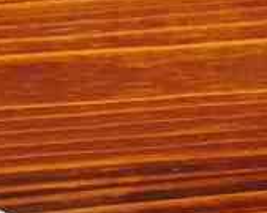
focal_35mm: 156
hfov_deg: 11.5
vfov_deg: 8.5
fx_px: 1232
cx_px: -213
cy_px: 602
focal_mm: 4.15
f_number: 2.2
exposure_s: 1/17
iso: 64
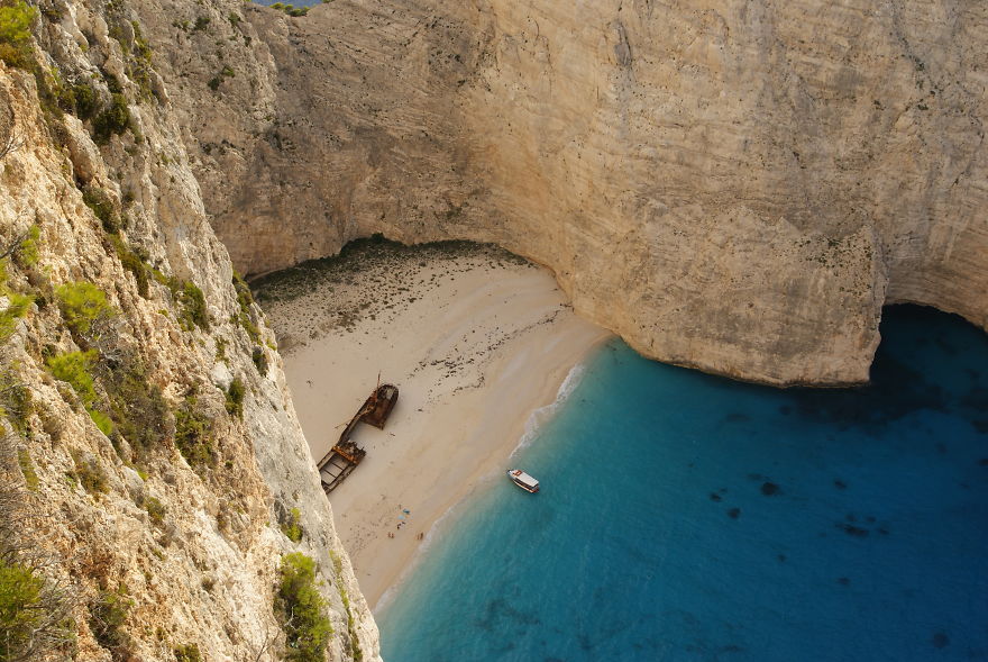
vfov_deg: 29.9
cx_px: 494
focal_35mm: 45
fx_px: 1236
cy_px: 331
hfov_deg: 43.6
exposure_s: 1/80
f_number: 9
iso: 100
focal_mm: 30
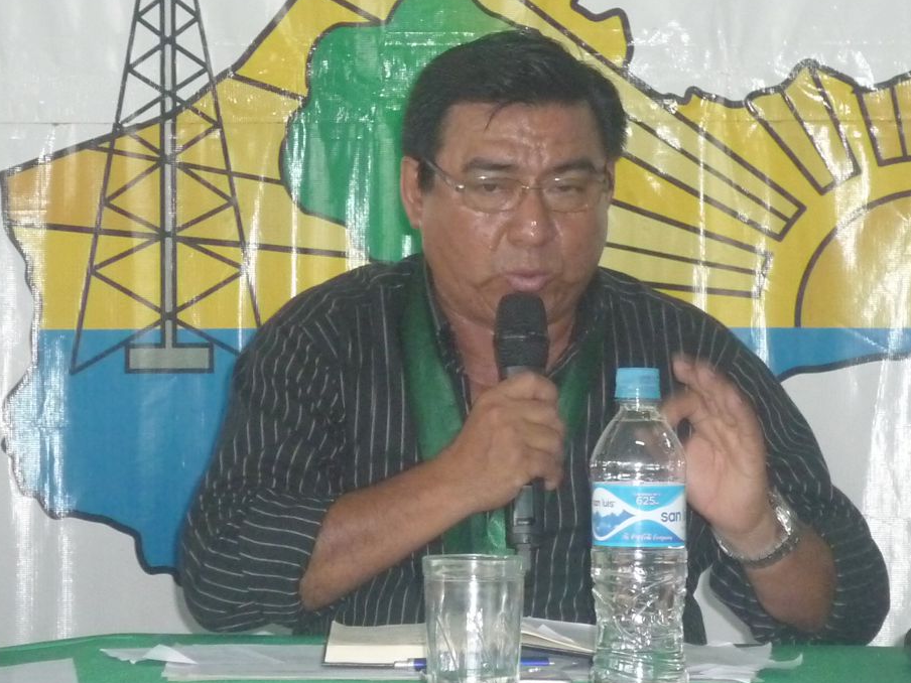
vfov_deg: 11.9
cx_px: 479
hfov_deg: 15.8
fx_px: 3290
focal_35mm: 125
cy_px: 349
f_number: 4
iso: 500
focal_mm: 11.7
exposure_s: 1/50
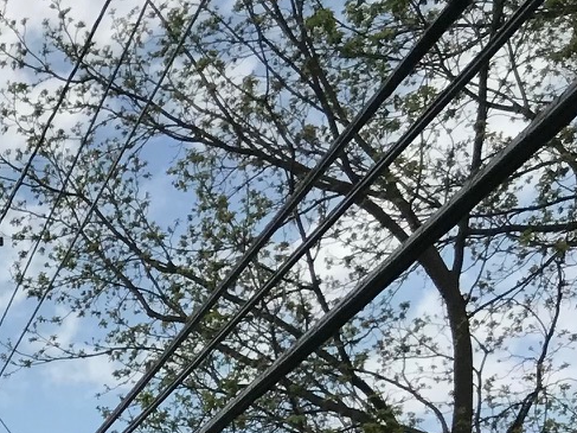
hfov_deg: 14.4
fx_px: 1933
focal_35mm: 116
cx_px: -536
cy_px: 814
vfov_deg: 11.7
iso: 20
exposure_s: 1/5051
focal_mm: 3.99
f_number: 1.8
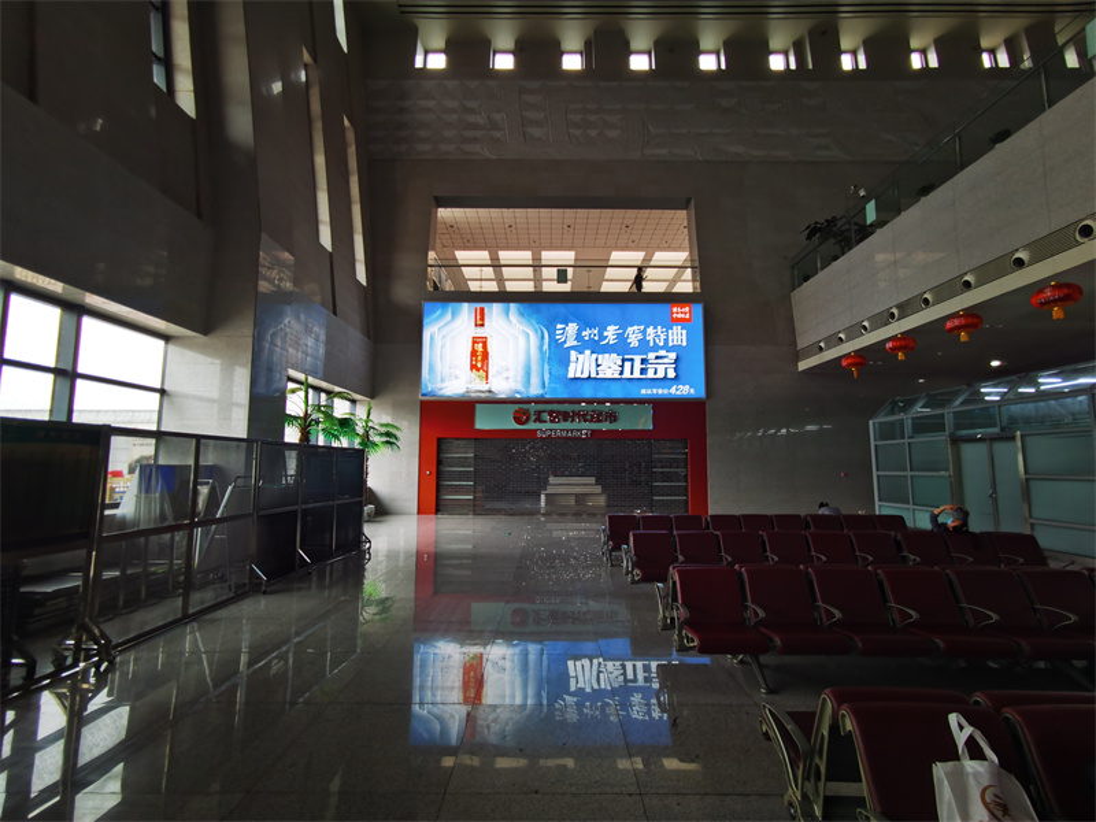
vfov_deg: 74.7
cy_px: 411
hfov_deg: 91.0
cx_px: 548
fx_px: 538
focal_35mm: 17
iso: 125
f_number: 2.2
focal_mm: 2.26
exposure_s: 1/100
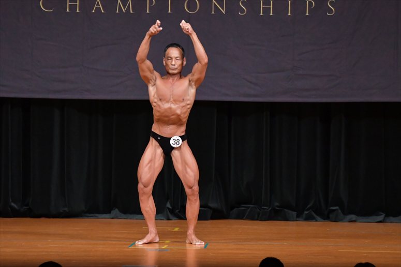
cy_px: 134
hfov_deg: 8.1
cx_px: 200
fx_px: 2839
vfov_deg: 5.4
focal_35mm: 255
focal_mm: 170
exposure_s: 1/400
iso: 5000
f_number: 5.6
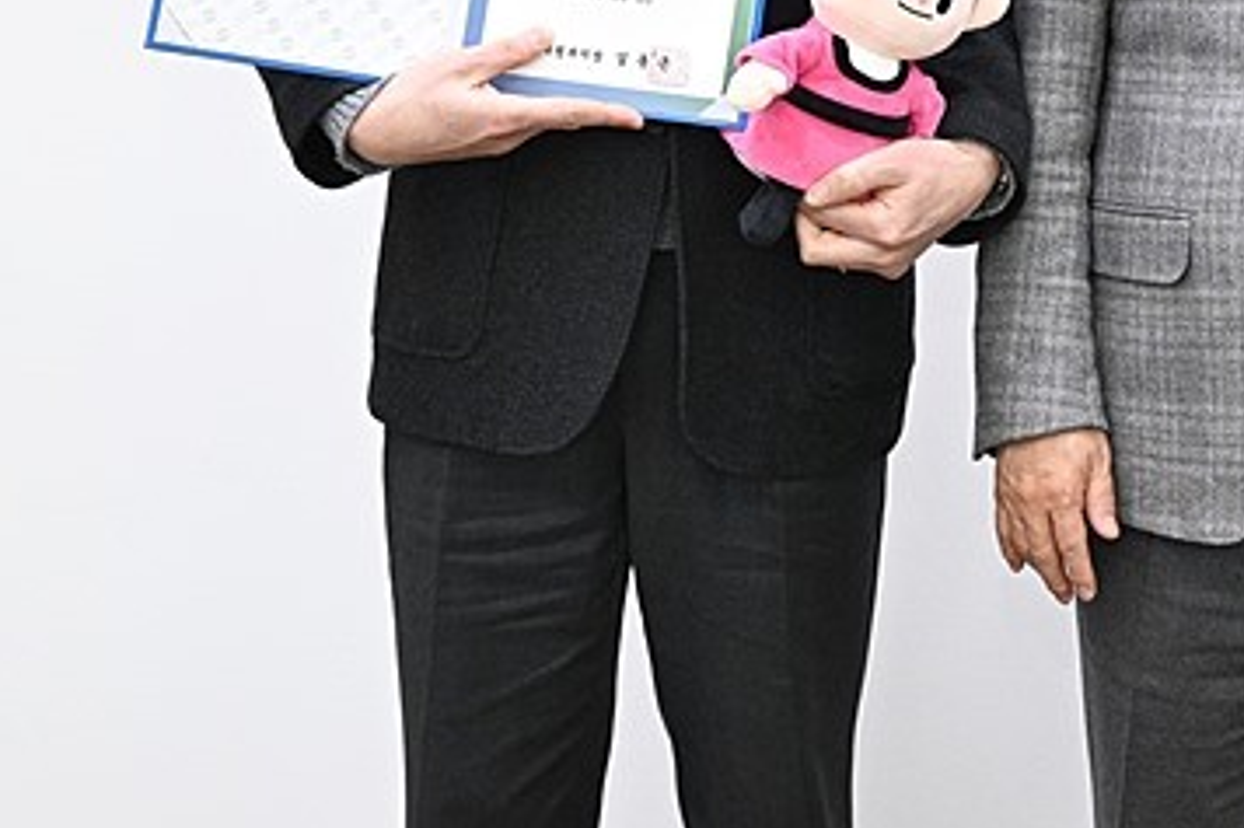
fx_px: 3014
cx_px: 1342
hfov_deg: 22.1
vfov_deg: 15.2
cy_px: -108
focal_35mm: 87
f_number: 5.6
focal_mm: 34.5
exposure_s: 1/100
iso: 1000
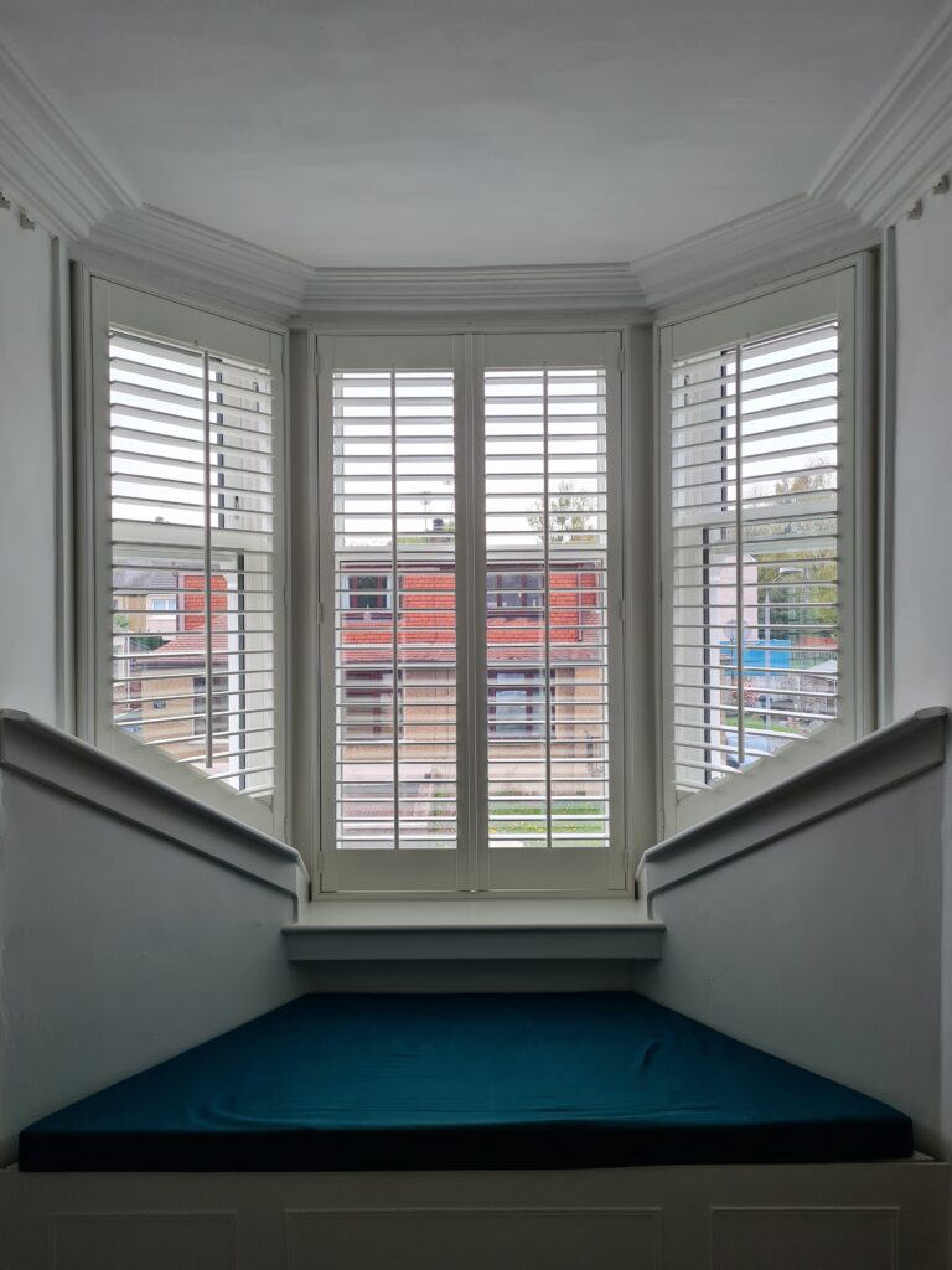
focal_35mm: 26
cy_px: 635
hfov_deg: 53.1
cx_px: 476
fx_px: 953
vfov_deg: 67.3
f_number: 1.8
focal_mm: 5.4
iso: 50
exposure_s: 1/365
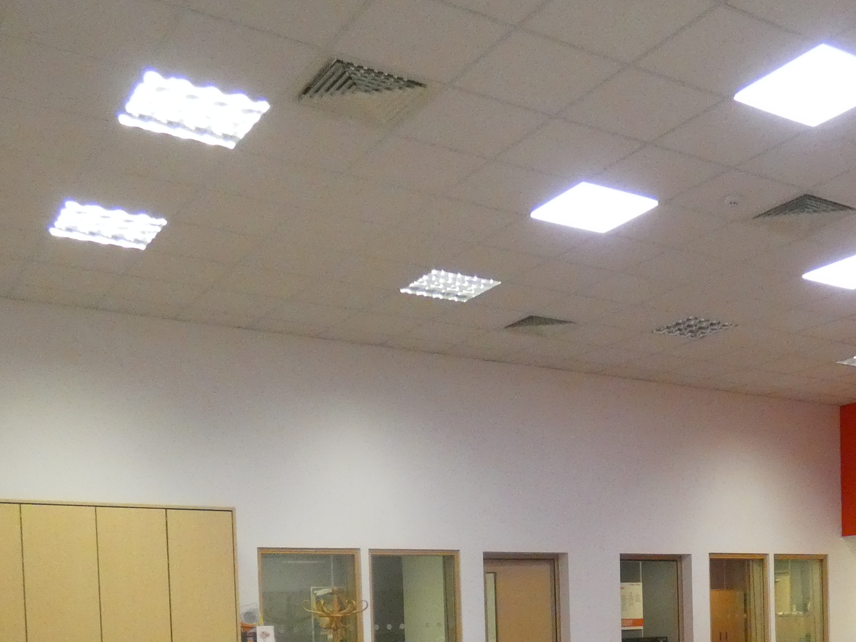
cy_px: 667
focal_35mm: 43
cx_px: 577
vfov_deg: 30.8
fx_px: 1063
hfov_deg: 43.2
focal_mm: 3.6
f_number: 2.8
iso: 800
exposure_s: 1/125
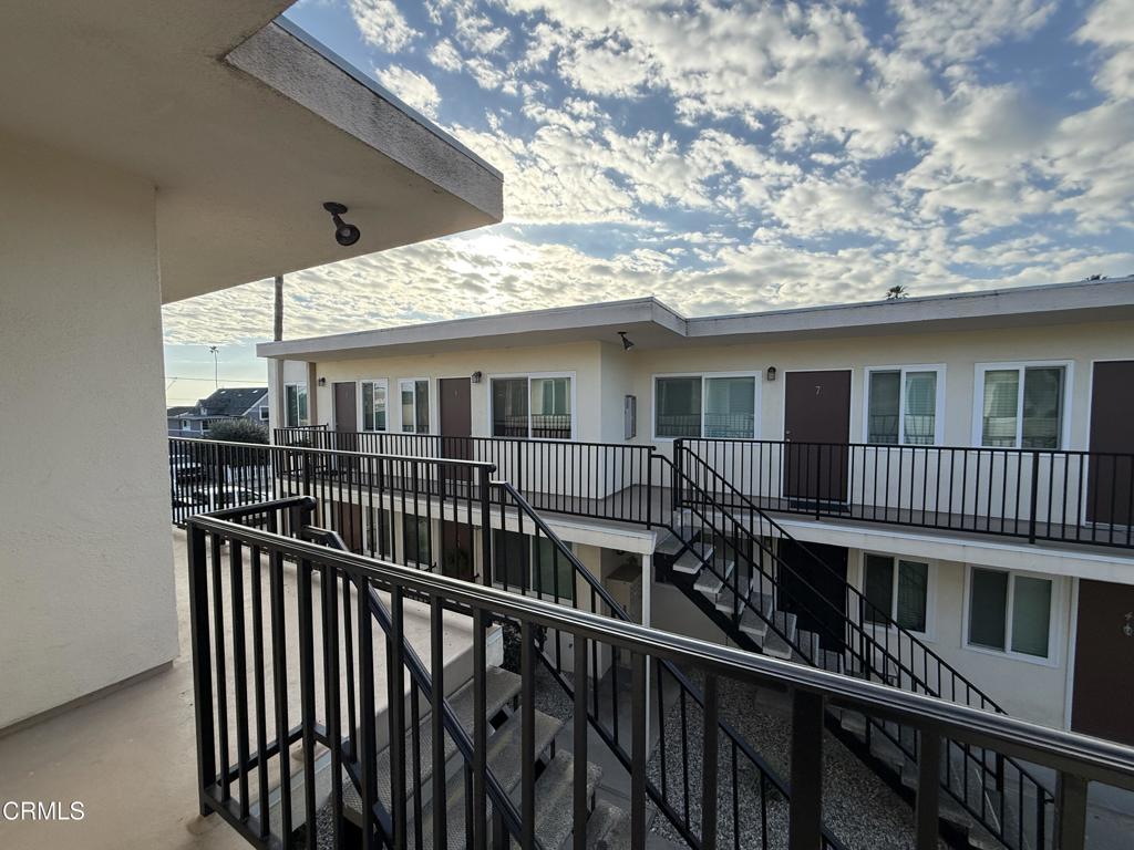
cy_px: 425
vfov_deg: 85.7
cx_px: 567
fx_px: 459
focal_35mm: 14
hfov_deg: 102.1
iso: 64
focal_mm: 2.22
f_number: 2.2
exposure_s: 1/1189
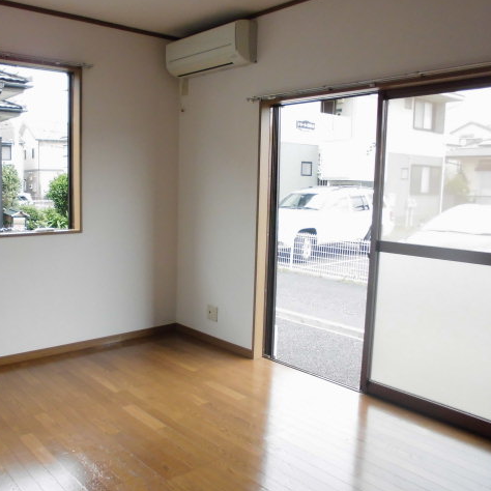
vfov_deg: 52.5
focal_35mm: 31
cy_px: 244
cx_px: 168
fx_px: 497
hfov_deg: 51.7
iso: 200
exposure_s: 1/60
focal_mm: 4.6
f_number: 3.5
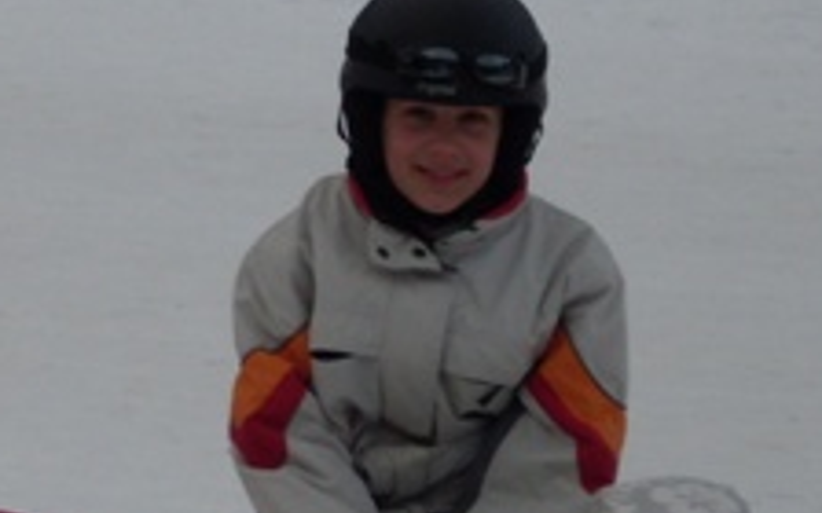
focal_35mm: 346
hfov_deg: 6.1
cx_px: 217
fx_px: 7751
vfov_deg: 3.8
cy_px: 216
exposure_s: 1/180
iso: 80
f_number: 5.2
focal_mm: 18.9
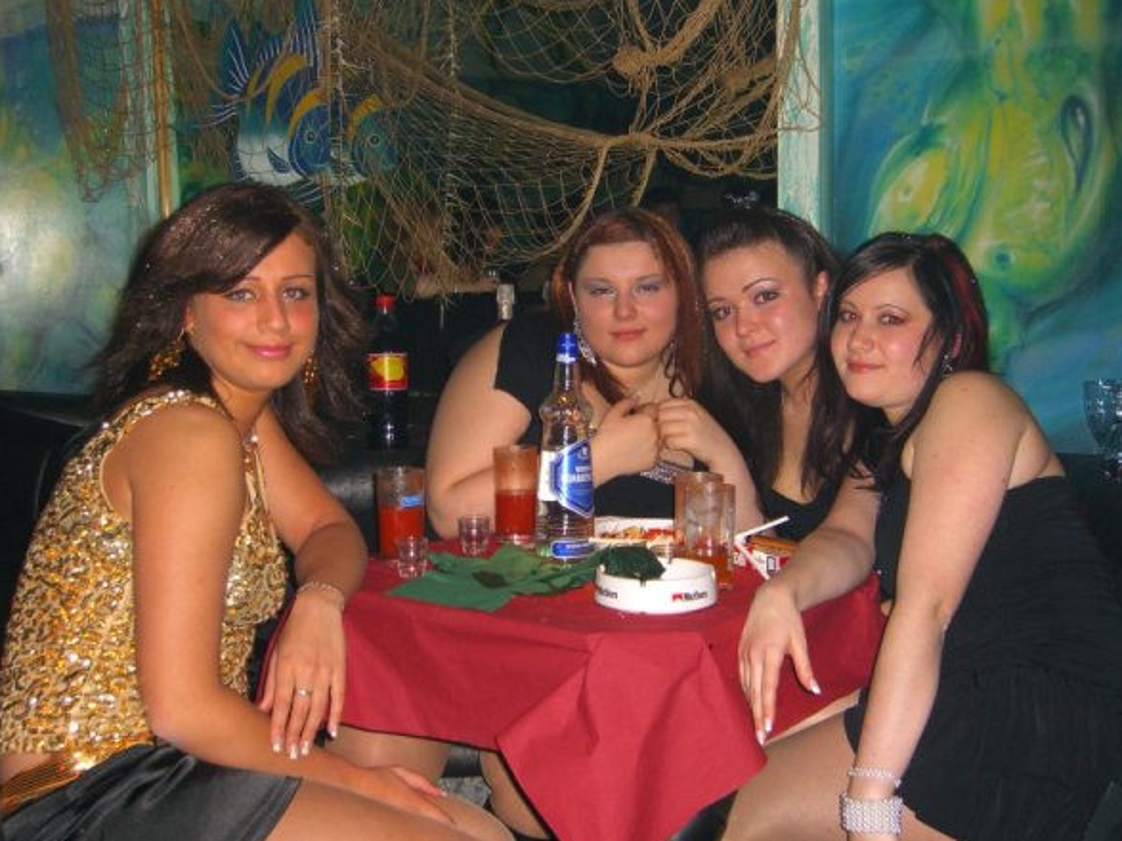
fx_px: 1523
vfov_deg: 30.9
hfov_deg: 40.4
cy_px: 426
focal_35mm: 47
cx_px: 566
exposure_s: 1/60
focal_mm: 9.5
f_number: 3.1
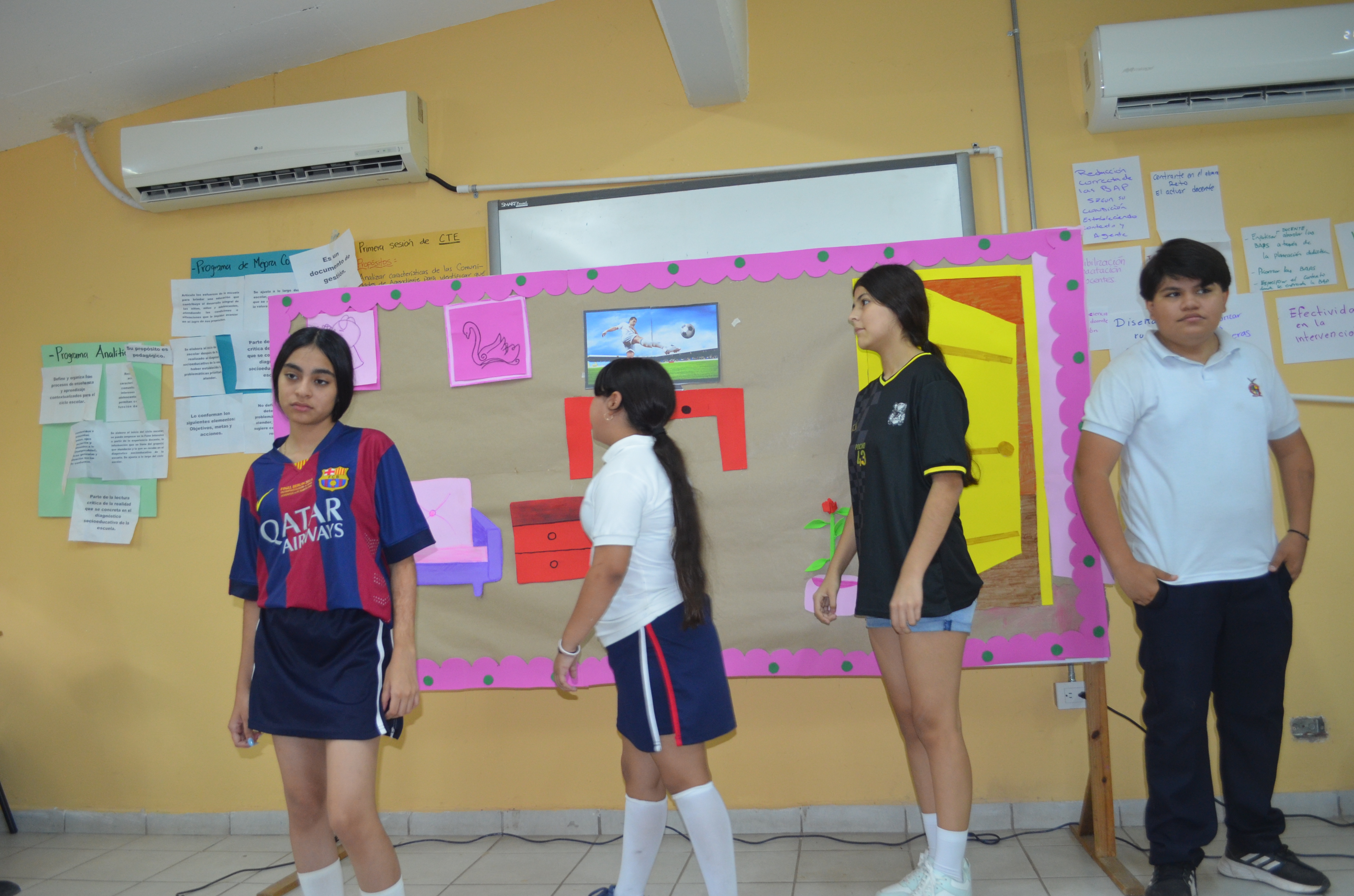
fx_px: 1126
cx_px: 677
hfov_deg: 62.0
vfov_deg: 43.4
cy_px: 448
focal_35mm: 30
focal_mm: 20
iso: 800
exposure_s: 1/60
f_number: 3.8
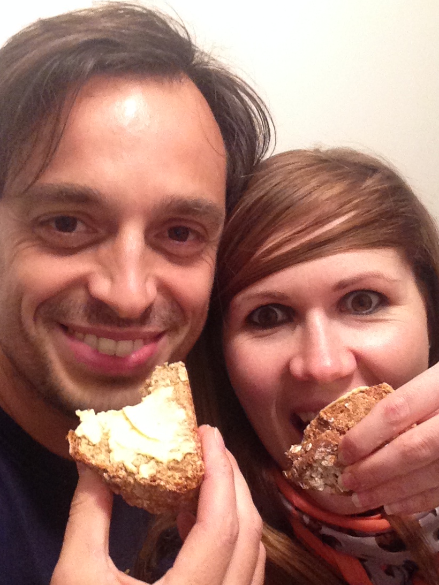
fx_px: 693
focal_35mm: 41
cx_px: 205
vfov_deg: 45.7
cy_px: 322
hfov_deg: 35.1
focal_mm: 2.18
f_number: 2.4
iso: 250
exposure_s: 1/20
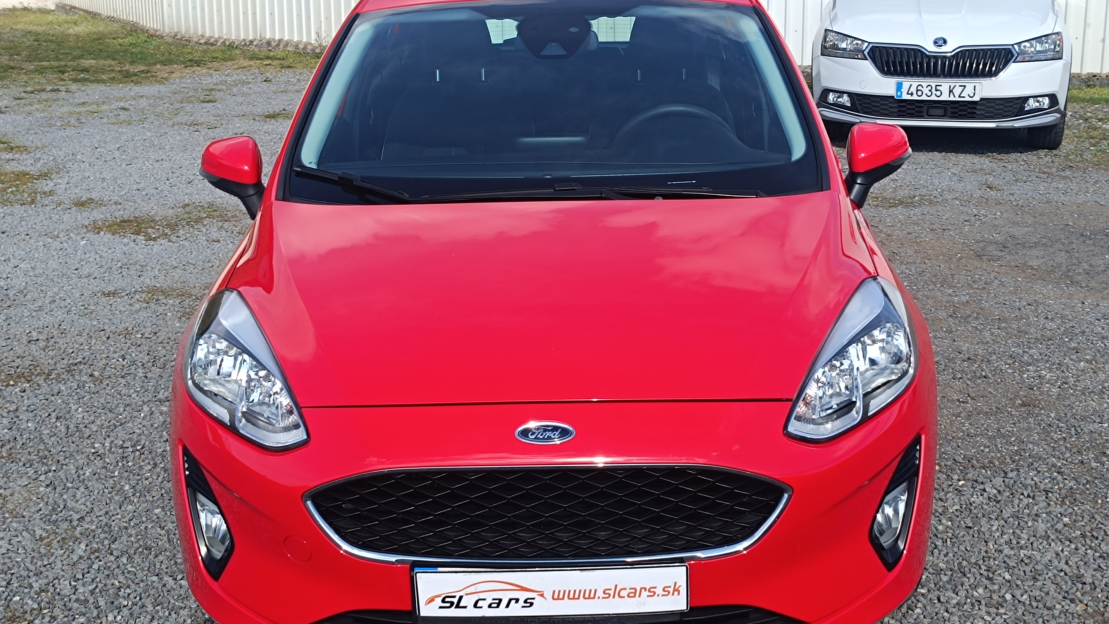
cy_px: 335
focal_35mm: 27
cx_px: 565
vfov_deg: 42.9
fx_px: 794
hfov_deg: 69.9
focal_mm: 5.59
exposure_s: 1/1135
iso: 56
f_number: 1.88
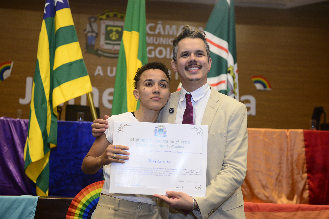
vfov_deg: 23.0
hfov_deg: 33.9
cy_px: 112
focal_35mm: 59
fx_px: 539
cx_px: 165
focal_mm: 56
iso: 2000
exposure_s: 1/125
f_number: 4.5
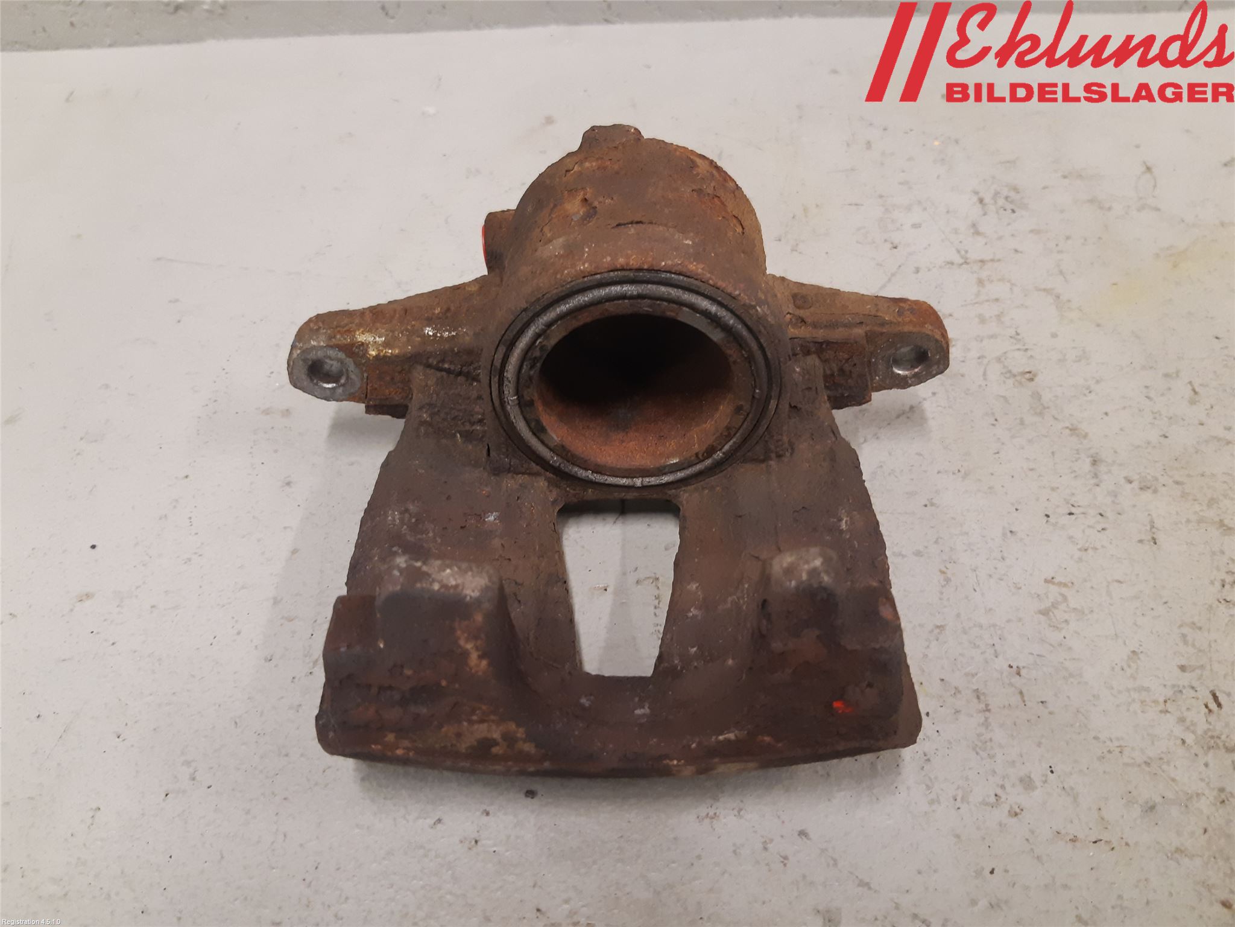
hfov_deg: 67.3
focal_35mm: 26
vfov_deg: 53.1
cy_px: 464
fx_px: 928
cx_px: 618
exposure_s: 1/50
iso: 200
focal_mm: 3.93
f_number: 1.7
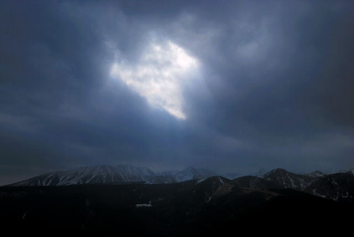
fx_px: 295
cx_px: 177
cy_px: 118
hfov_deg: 61.9
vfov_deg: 43.7
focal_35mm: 30
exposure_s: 1/100
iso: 100
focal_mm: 20
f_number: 22
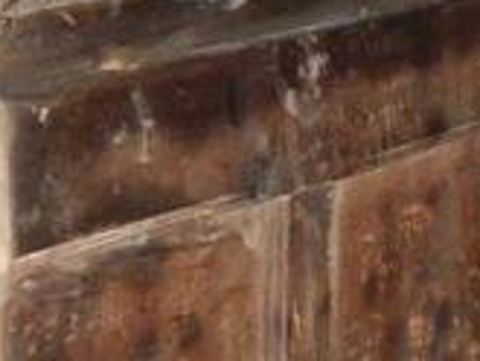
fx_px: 2262
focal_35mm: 163
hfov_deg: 12.0
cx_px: 497
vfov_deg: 9.1
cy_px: 268
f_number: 2.8
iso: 200
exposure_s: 1/45
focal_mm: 6.2
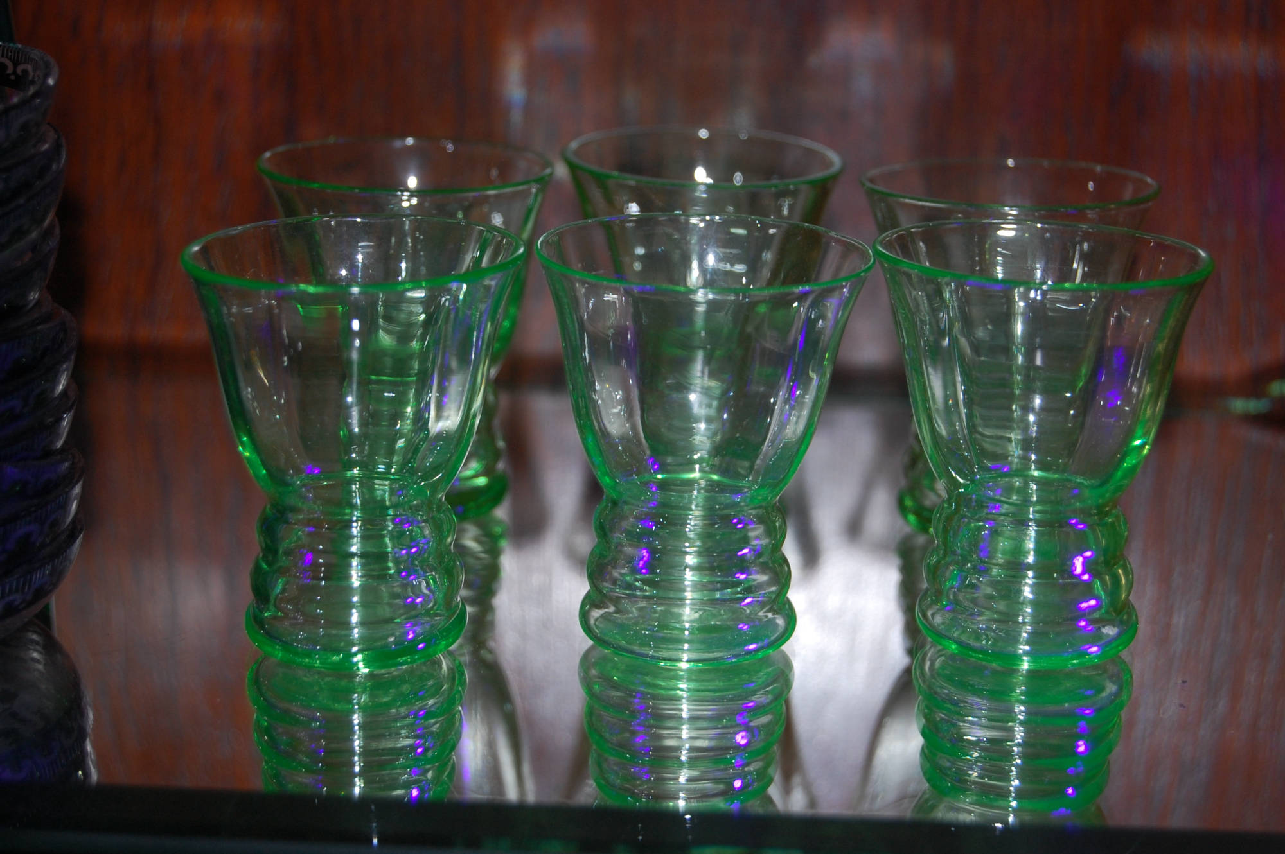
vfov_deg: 17.5
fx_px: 2782
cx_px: 642
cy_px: 427
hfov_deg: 26.0
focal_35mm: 78
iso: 400
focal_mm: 52
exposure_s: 1/60
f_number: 5.6
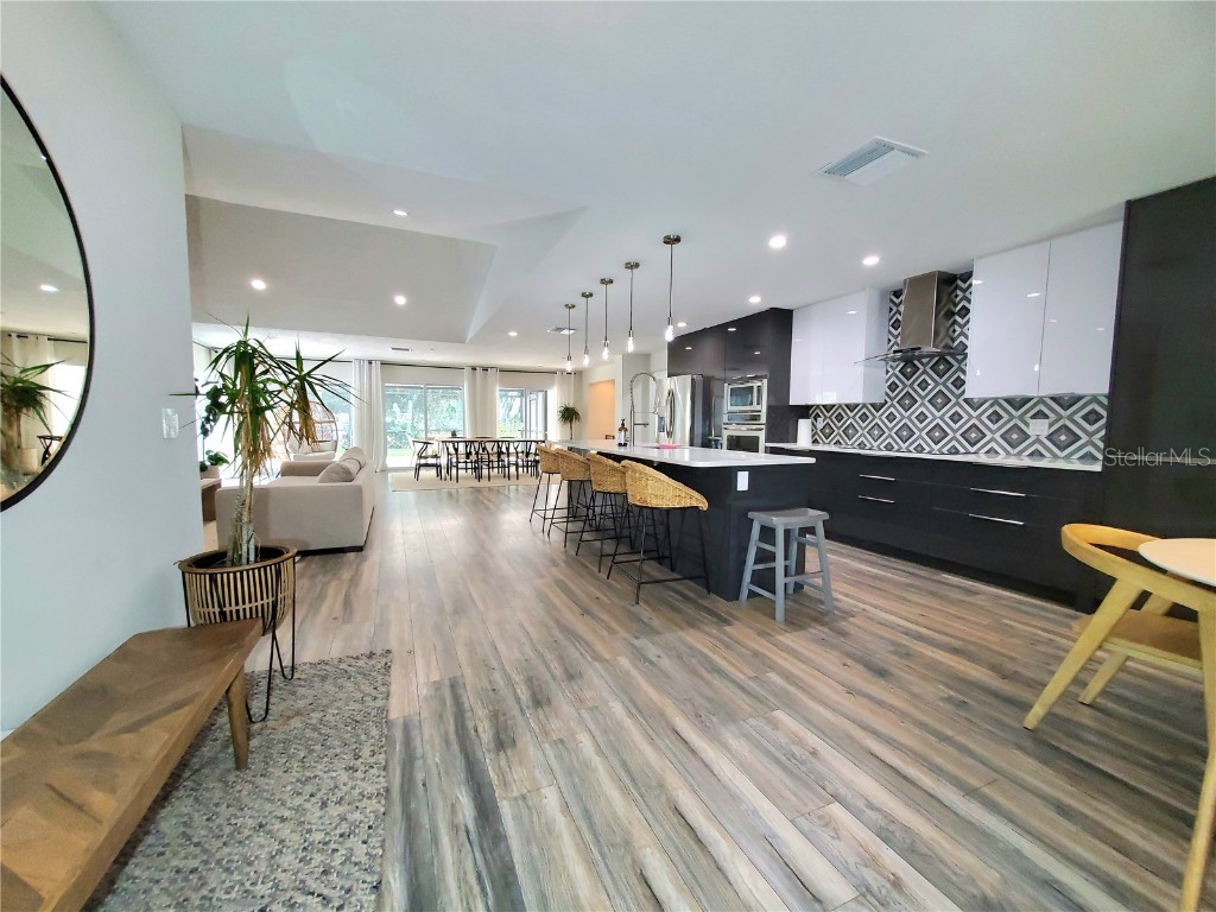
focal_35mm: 13
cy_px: 456
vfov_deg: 89.9
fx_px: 457
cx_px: 608
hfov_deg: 106.2
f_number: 2.2
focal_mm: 1.8
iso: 320
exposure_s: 1/60.2
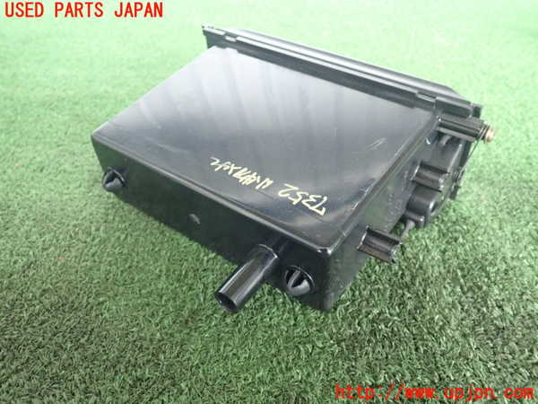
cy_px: 202
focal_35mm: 30
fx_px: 466
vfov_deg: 46.8
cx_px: 269
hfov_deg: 60.0
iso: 800
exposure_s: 1/80
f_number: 2.3
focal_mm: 5.5
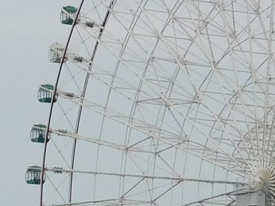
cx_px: -63
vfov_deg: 3.1
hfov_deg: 4.1
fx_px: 3838
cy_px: 190
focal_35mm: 483
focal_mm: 12.6
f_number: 4.3
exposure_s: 1/800
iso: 125
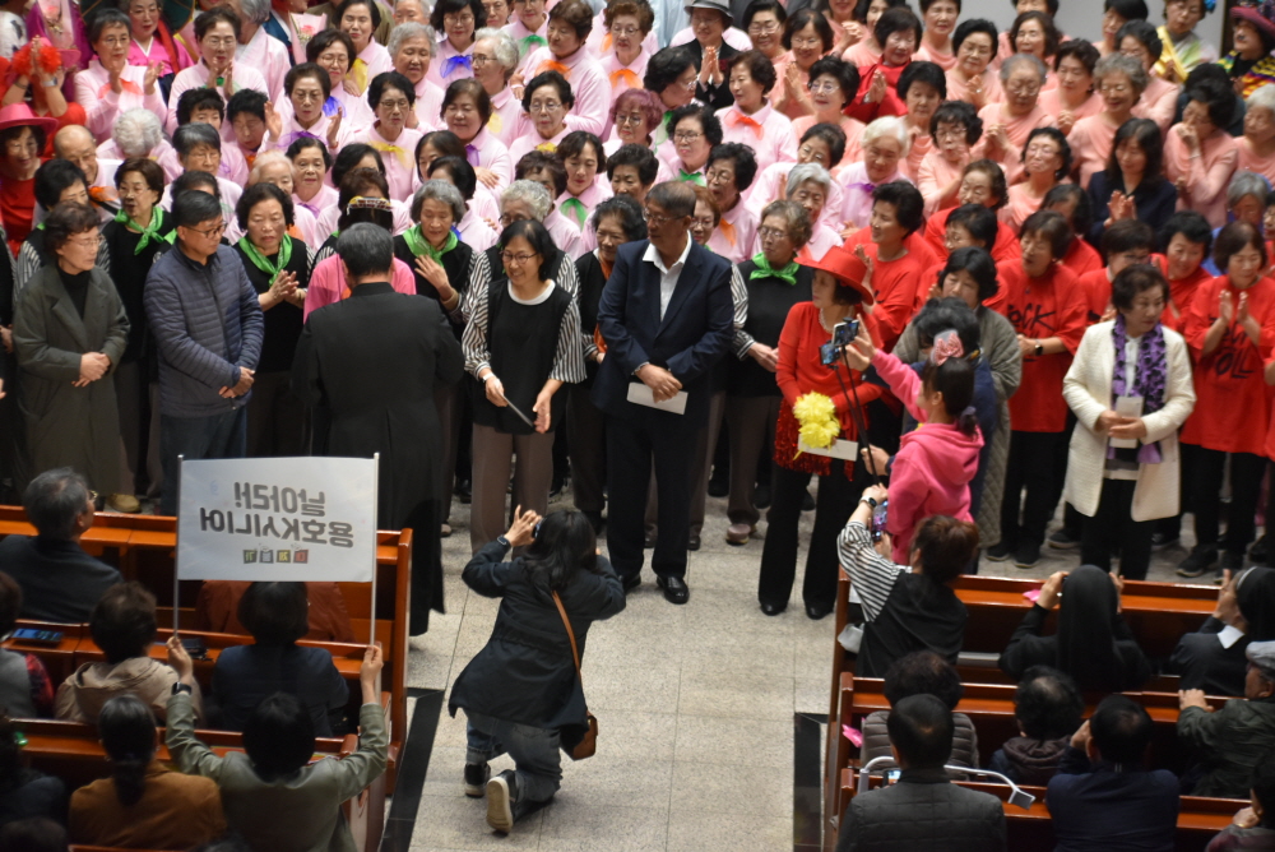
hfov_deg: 19.4
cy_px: 426
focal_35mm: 105
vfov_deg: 13.1
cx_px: 638
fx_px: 3721
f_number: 4.5
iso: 1100
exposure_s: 1/60
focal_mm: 70
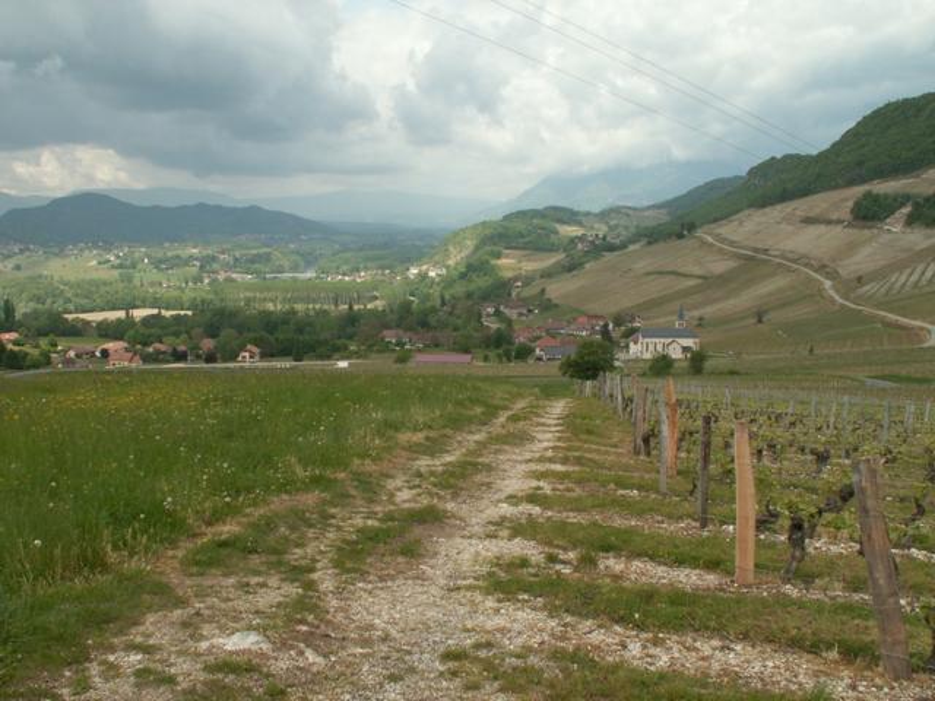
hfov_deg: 52.6
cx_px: 468
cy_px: 350
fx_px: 945
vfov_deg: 40.7
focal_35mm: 35
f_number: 6.3
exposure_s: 1/200
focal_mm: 5.86
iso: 50
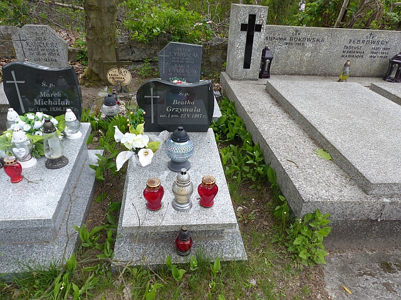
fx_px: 290
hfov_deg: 69.4
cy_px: 150
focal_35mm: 25
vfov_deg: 54.9
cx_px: 200
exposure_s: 1/160
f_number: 4
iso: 100
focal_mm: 4.5
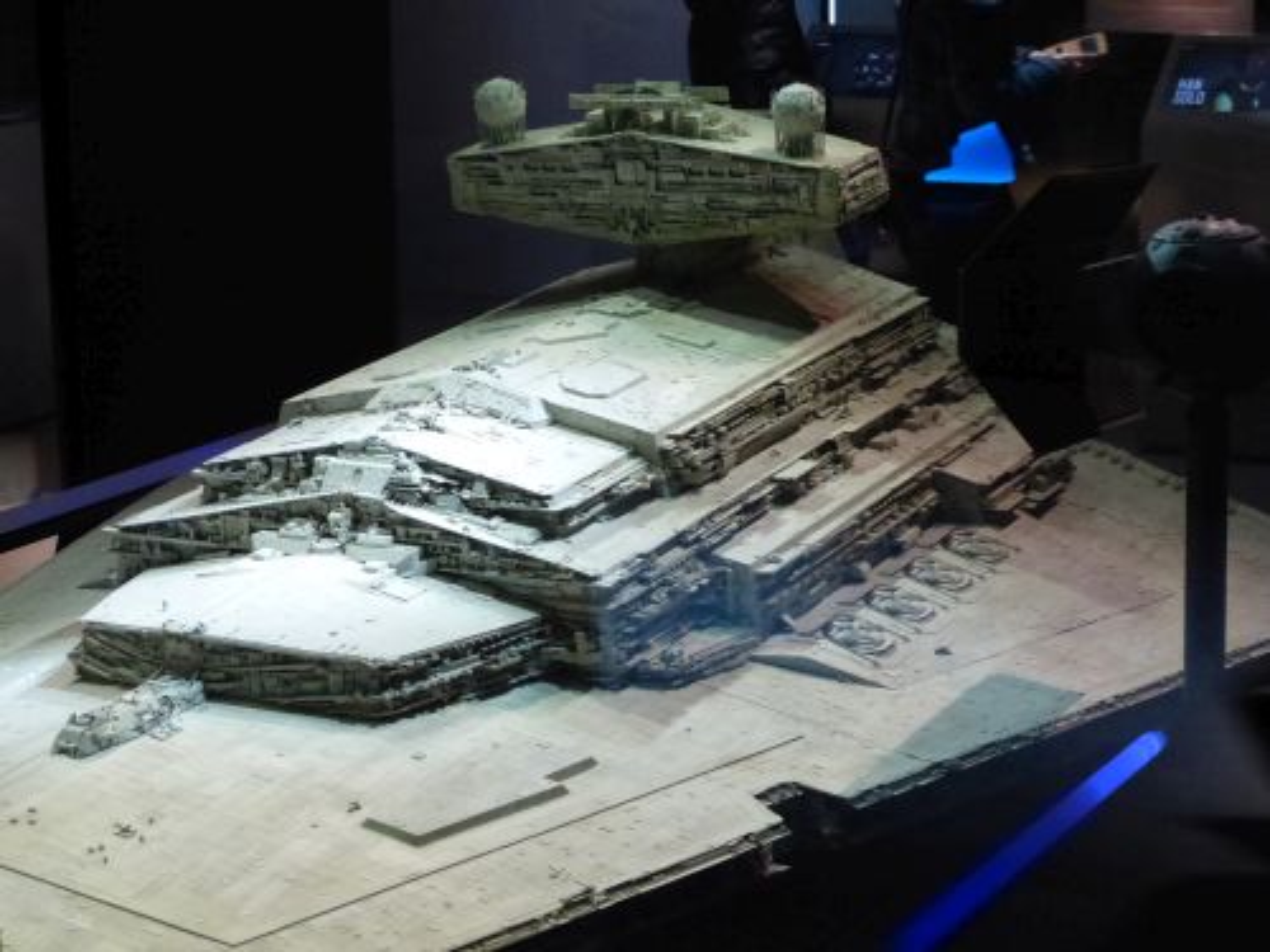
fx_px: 2972
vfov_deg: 18.2
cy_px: 476
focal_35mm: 81
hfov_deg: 24.1
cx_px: 635
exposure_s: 1/50
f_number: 2.8
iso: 800
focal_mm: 14.5
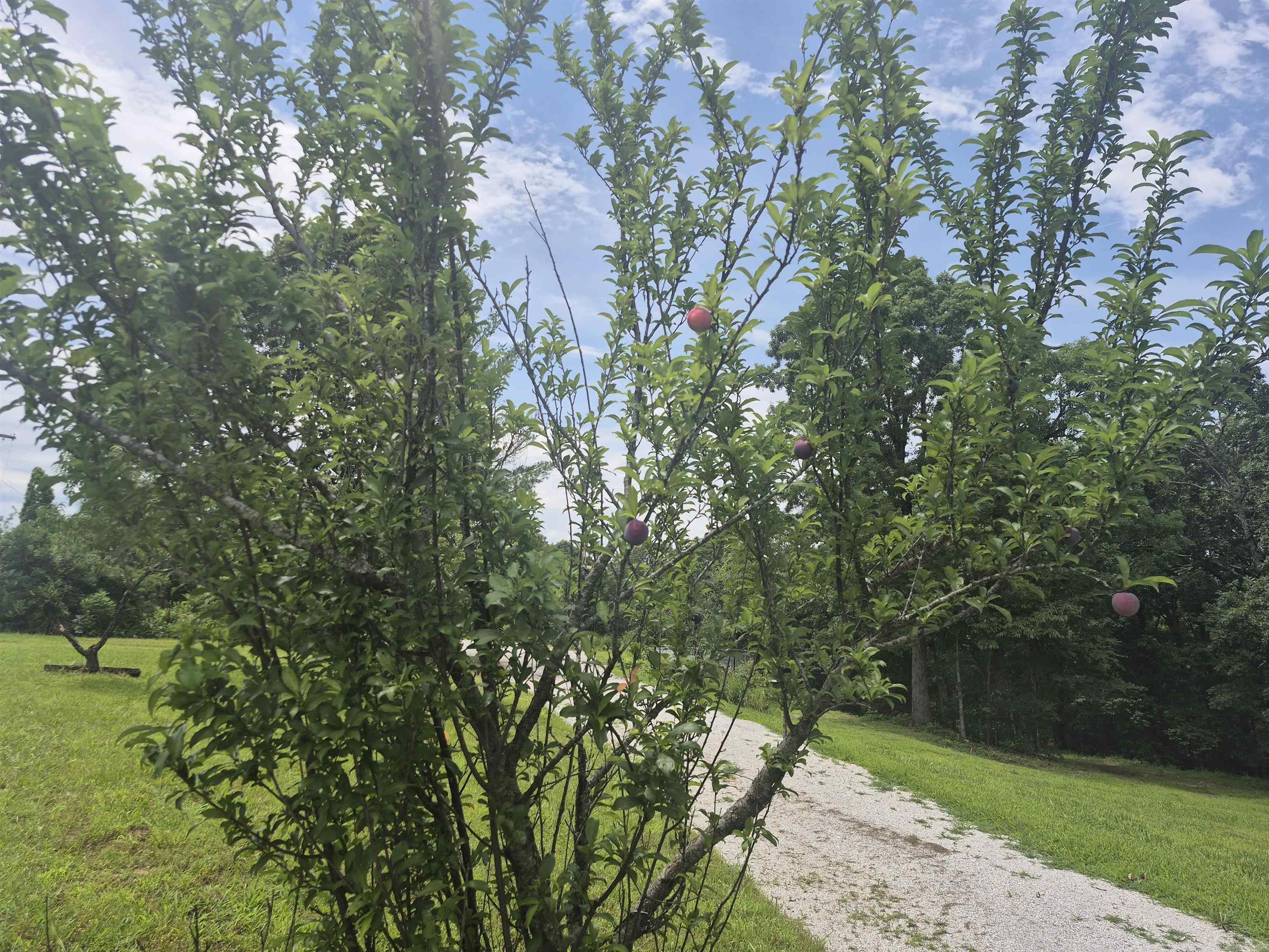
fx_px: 843
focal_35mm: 23
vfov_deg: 58.9
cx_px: 634
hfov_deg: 73.9
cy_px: 476
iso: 25
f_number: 1.8
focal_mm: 5.4
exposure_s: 1/2020
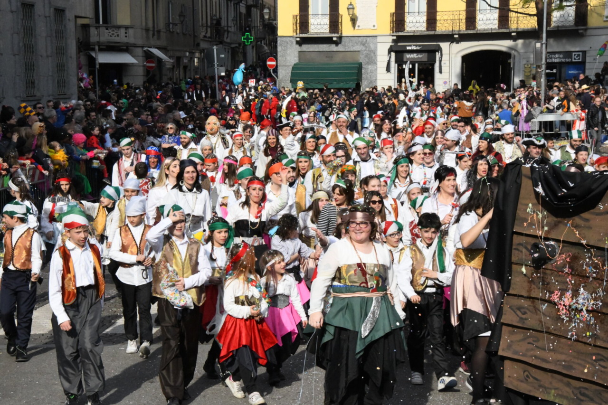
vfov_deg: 13.7
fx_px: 1689
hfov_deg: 20.4
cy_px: 202
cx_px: 304
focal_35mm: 100
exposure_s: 1/4000
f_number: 32
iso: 16000
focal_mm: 100
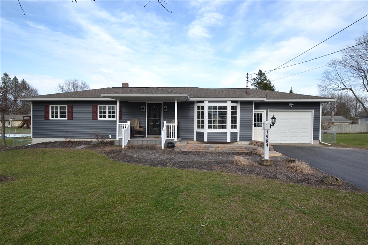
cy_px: 122
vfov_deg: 67.4
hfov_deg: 90.0
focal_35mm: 18
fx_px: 184
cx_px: 184
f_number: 6.3
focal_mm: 12
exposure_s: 1/160
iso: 100
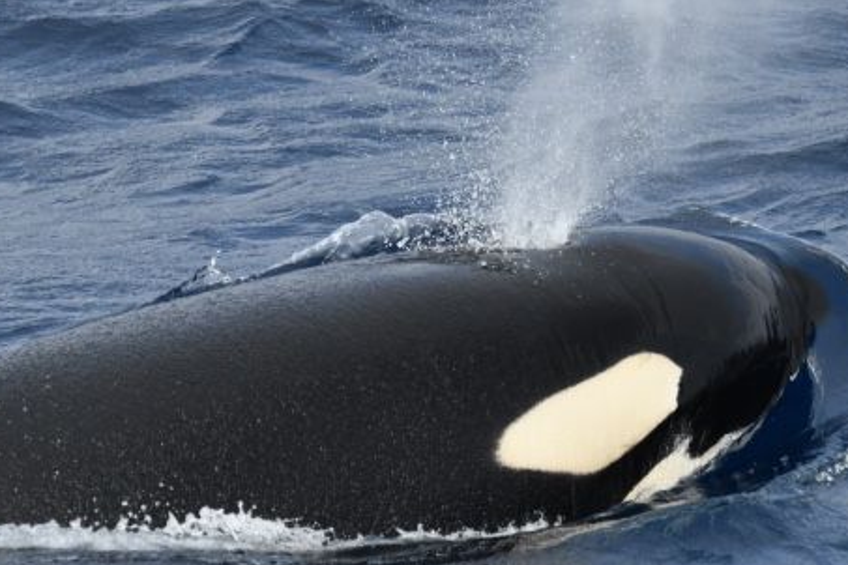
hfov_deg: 4.2
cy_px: 166
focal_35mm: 494
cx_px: 247
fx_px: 11636
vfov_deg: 2.8
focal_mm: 280
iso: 1600
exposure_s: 1/8000
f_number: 5.6
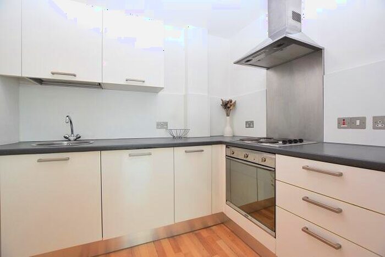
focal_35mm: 15
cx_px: 192
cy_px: 128
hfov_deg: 100.4
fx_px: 160
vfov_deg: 77.3
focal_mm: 10
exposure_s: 1/100
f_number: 5
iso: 800
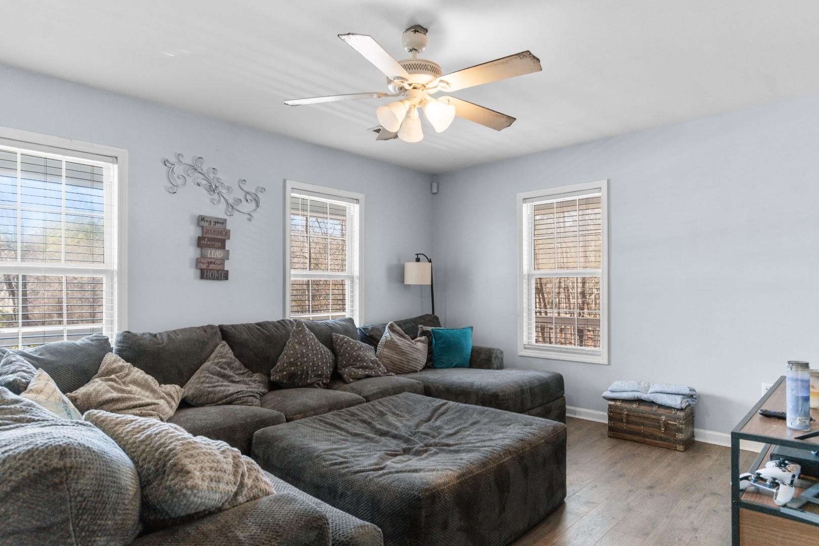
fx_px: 478
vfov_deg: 59.5
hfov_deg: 81.2
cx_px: 410
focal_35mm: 21
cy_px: 273
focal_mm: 14
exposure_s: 3
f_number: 5
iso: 100
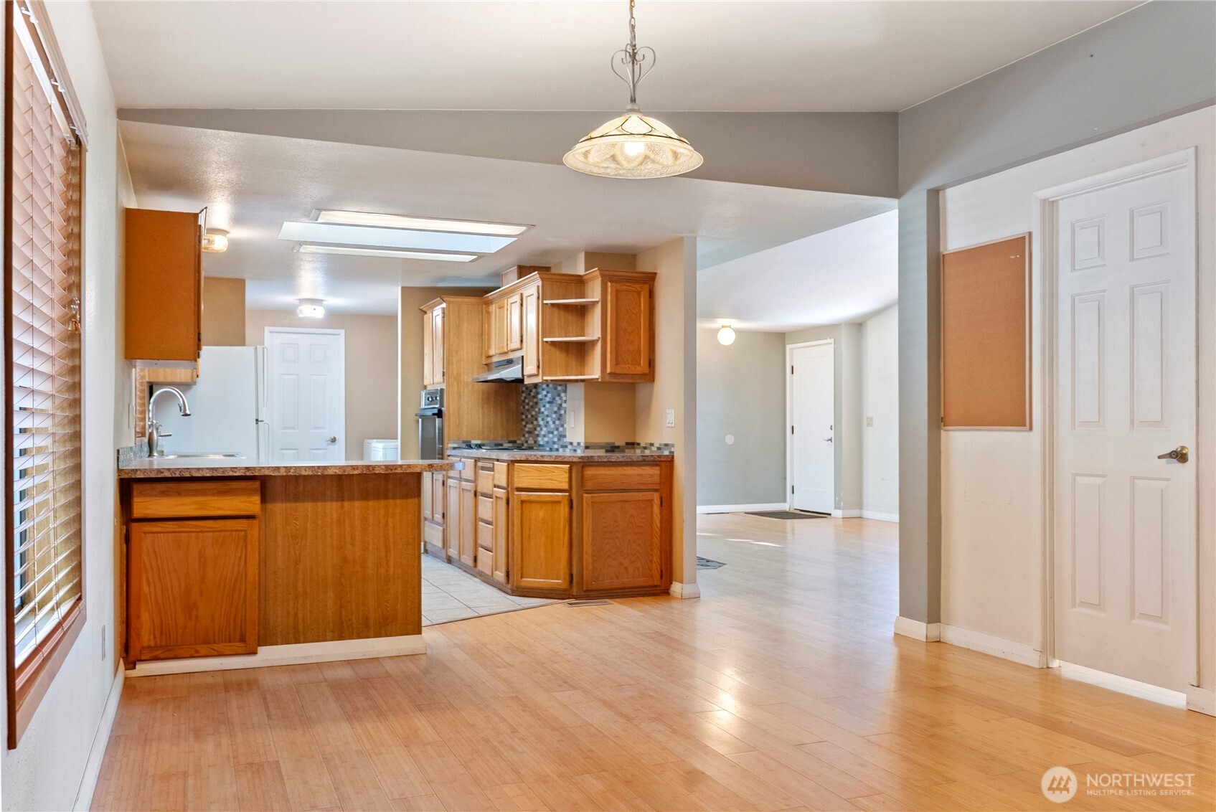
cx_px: 608
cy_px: 406
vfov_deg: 43.7
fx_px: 1014
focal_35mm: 30
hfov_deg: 61.9
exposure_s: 1/5
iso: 400
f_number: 6.3
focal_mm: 30
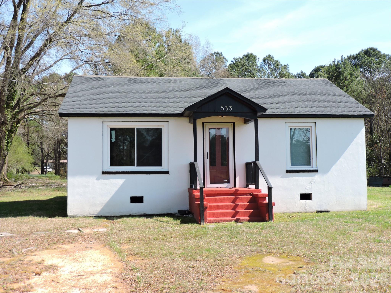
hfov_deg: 43.9
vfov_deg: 33.6
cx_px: 196
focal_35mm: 43
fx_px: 486
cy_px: 146
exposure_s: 1/400
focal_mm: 7.7
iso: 100
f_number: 3.4
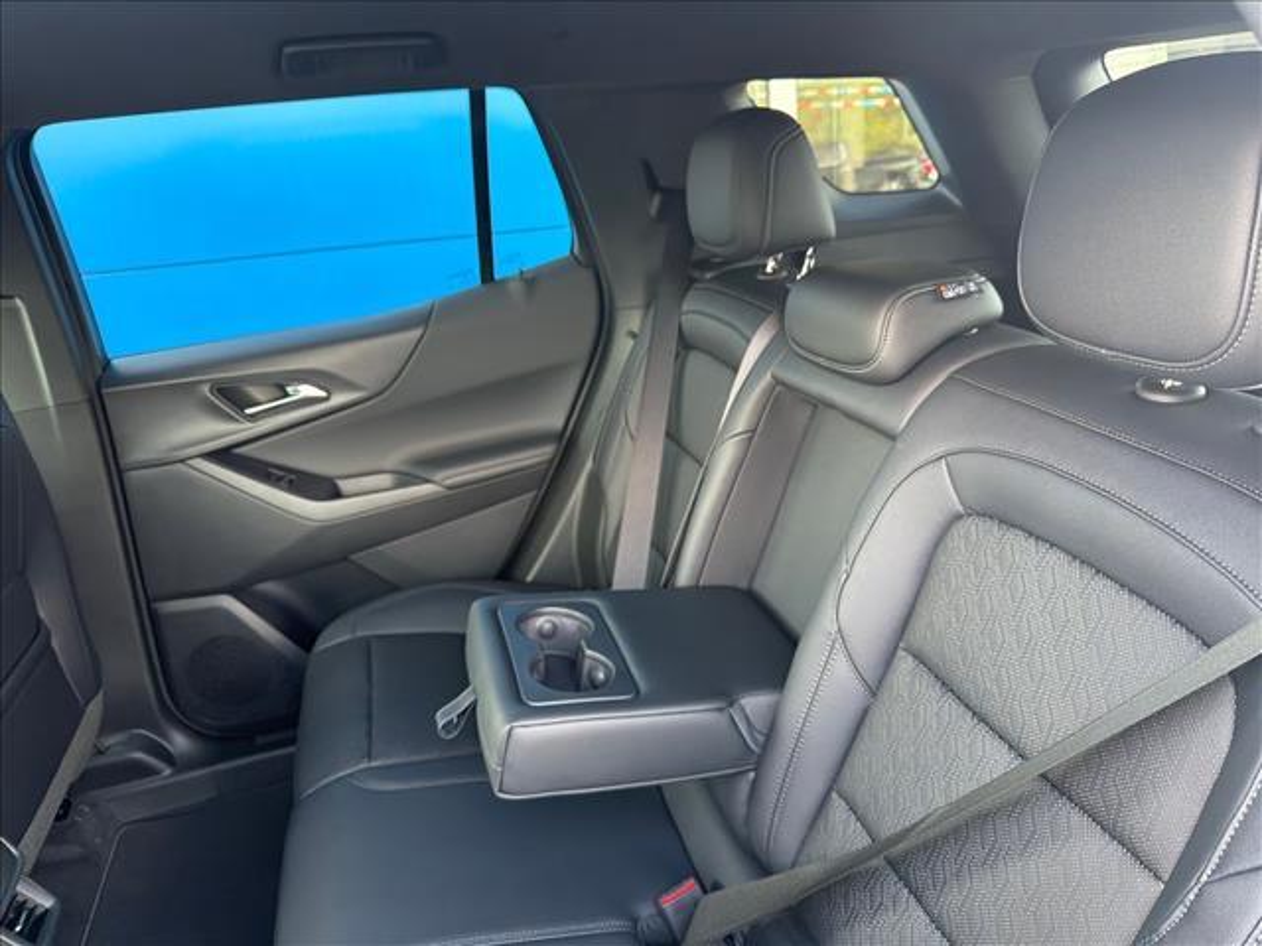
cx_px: 631
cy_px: 473
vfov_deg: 56.8
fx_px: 875
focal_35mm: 24
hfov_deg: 71.6
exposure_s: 1/108
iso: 200
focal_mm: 6.76
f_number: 1.78
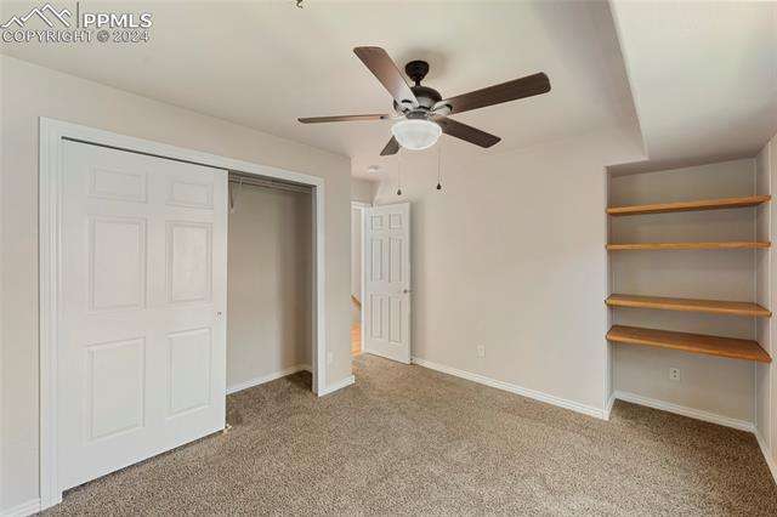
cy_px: 258
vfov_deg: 81.1
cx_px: 388
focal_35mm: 14
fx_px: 302
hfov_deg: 104.3
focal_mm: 14
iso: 1000
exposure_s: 1/125
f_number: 8
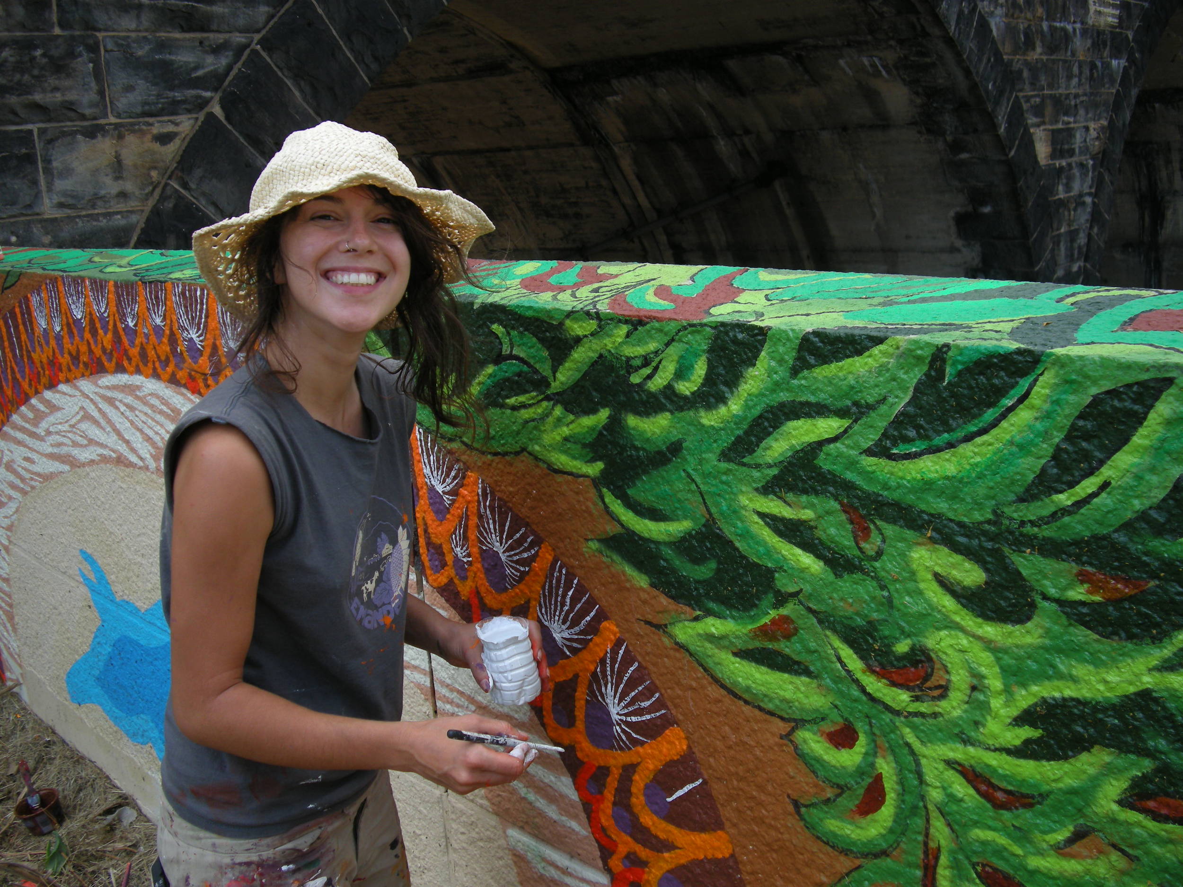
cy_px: 444
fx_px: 1264
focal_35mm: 37
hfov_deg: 50.1
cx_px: 592
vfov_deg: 38.7
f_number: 2.8
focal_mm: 7.9
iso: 64
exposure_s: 1/283
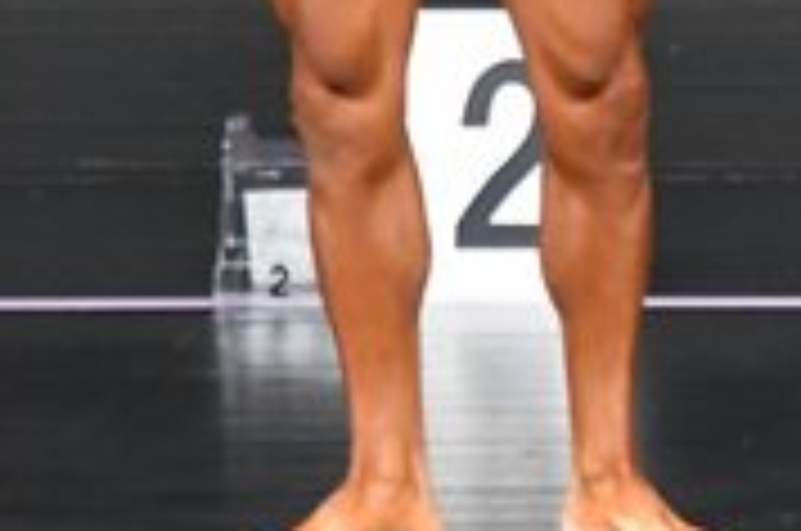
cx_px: 1334
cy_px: -234
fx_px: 30539
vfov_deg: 1.0
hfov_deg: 1.5
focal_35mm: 1375
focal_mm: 210
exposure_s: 1/400
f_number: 5.6
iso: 5000
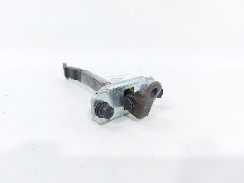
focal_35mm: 24
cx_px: 122
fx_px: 169
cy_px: 92
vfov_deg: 56.8
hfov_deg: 71.6
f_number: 1.8
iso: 80
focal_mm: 5.23
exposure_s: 1/50
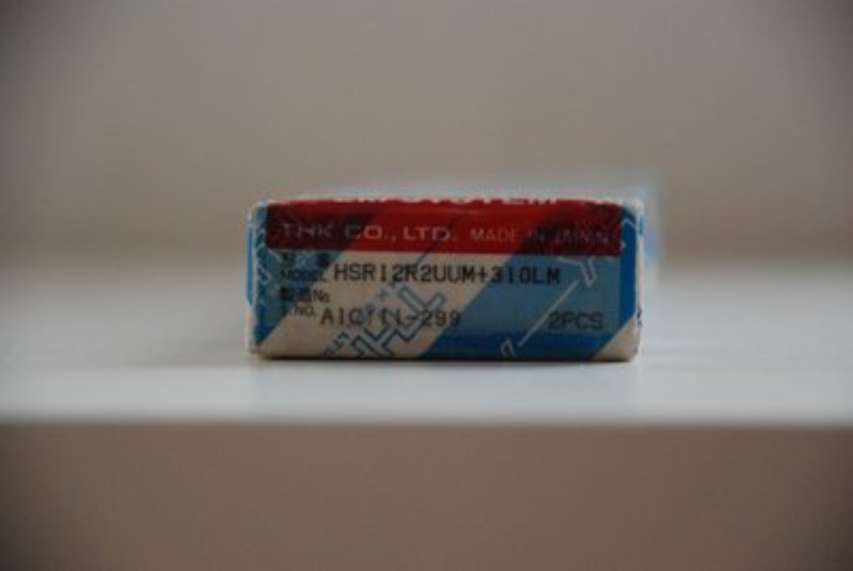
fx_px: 4805
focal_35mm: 202
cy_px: 286
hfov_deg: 10.1
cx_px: 426
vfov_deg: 6.8
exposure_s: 1/25
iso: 1600
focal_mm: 135
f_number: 5.6
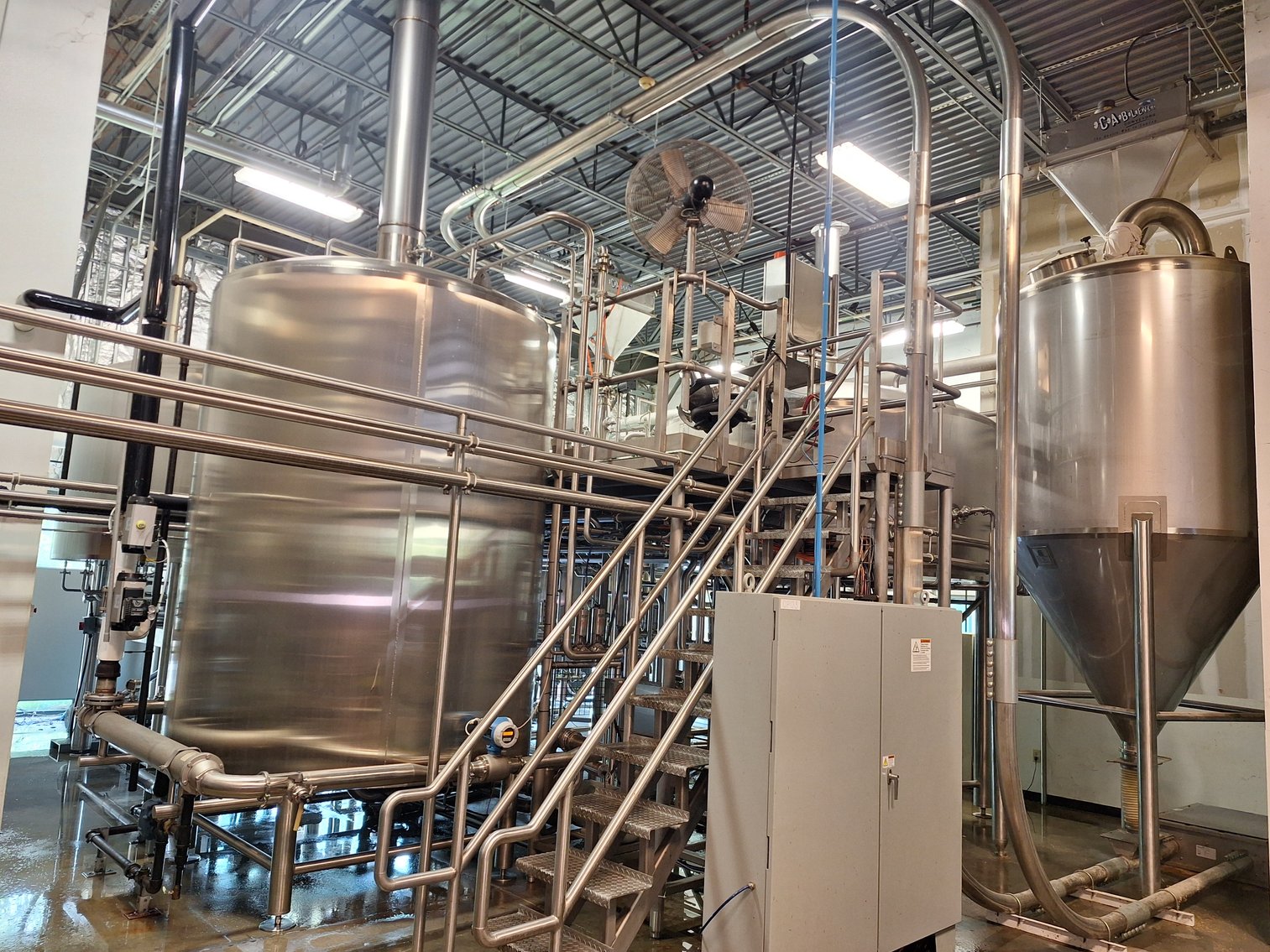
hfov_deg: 73.9
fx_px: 844
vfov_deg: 58.9
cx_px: 635
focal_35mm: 23
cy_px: 476
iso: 200
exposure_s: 1/40
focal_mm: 5.54
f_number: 1.8
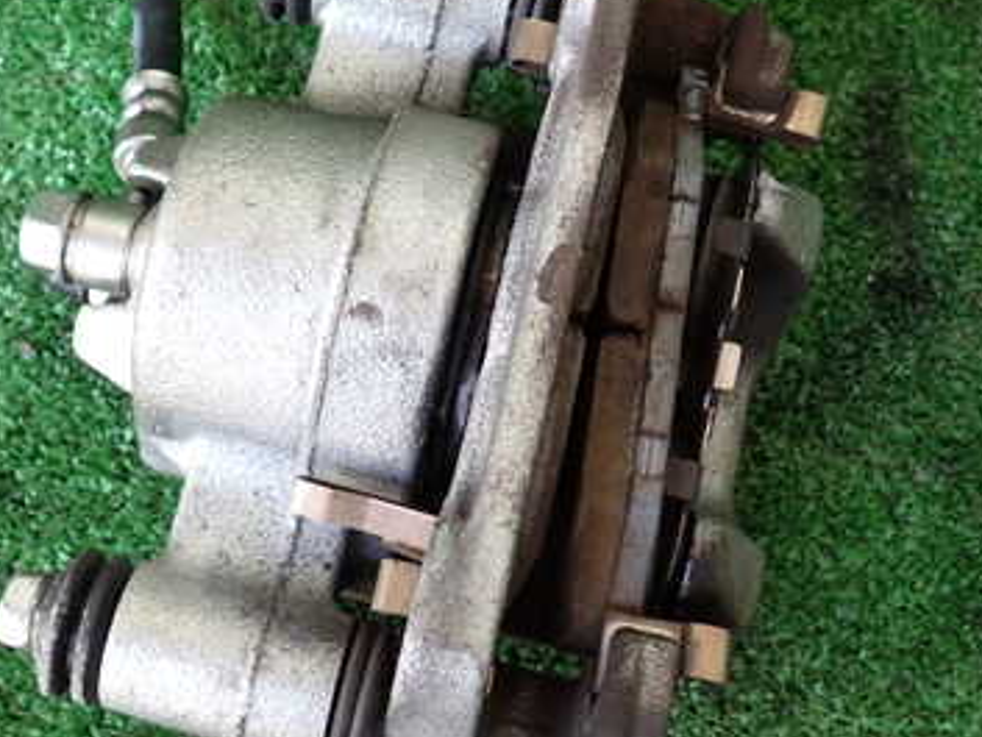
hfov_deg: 37.3
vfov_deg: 28.5
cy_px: 295
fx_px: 1447
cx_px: 367
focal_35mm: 51
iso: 200
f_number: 2.3
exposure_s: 1/40
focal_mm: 5.4
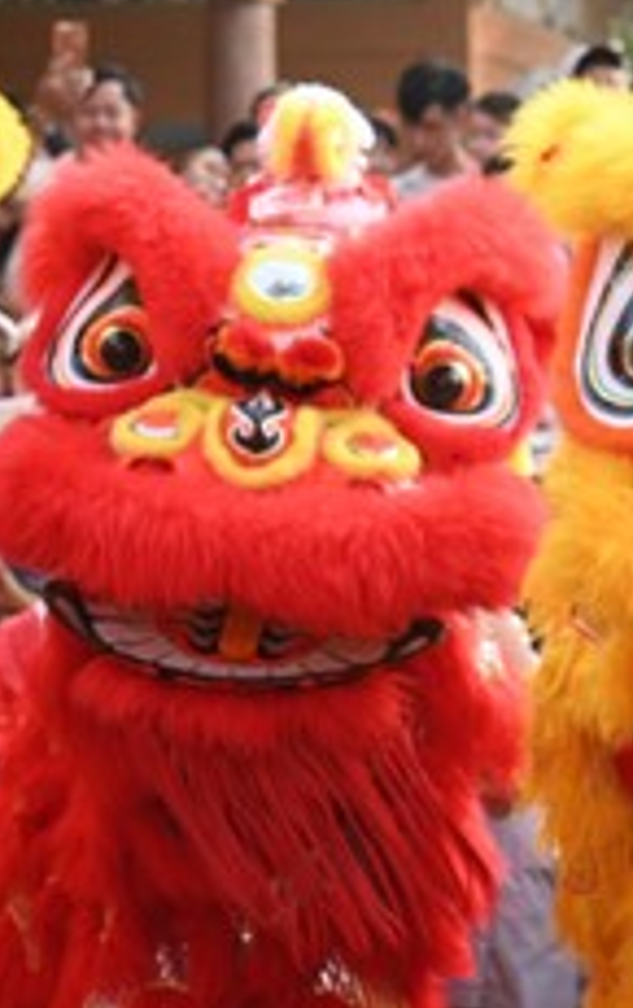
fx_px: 5118
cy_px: 593
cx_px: 768
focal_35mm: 186
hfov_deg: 7.0
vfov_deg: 11.2
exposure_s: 1/160
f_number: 4.5
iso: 250
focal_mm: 65
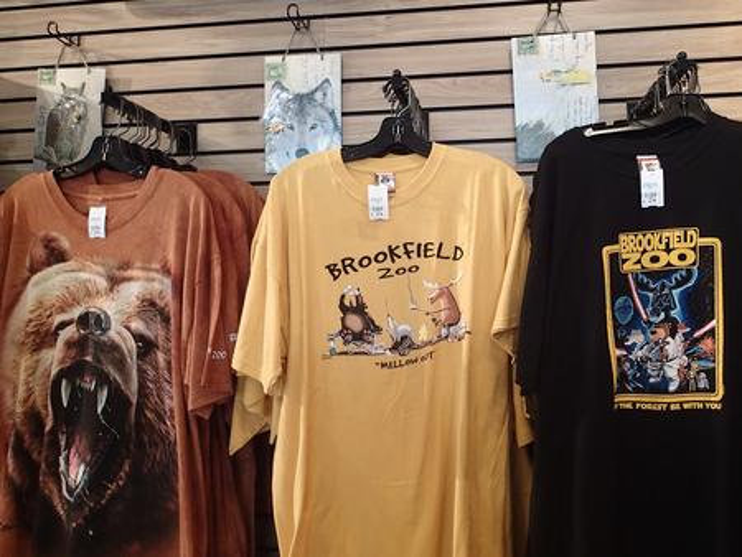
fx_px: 536
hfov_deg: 69.4
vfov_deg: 54.9
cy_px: 278
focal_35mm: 25
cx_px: 371
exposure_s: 1/30
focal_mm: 4.5
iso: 320
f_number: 2
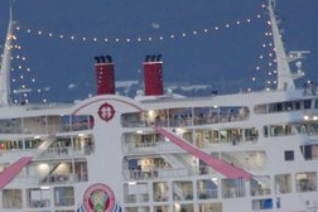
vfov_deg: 1.3
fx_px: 9230
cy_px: 134
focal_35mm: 1045
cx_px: 170
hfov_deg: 2.0
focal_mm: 90.16
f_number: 6.3
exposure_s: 1/30
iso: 800
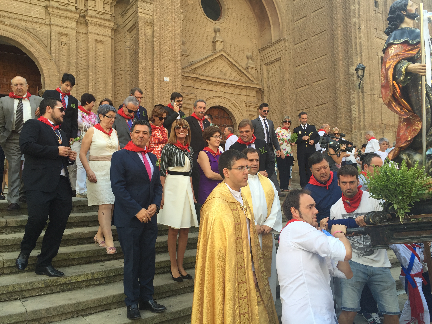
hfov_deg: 61.7
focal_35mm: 29
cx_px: 216
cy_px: 162
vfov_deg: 48.2
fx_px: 362
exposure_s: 1/391
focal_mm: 4.15
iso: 32
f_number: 2.2
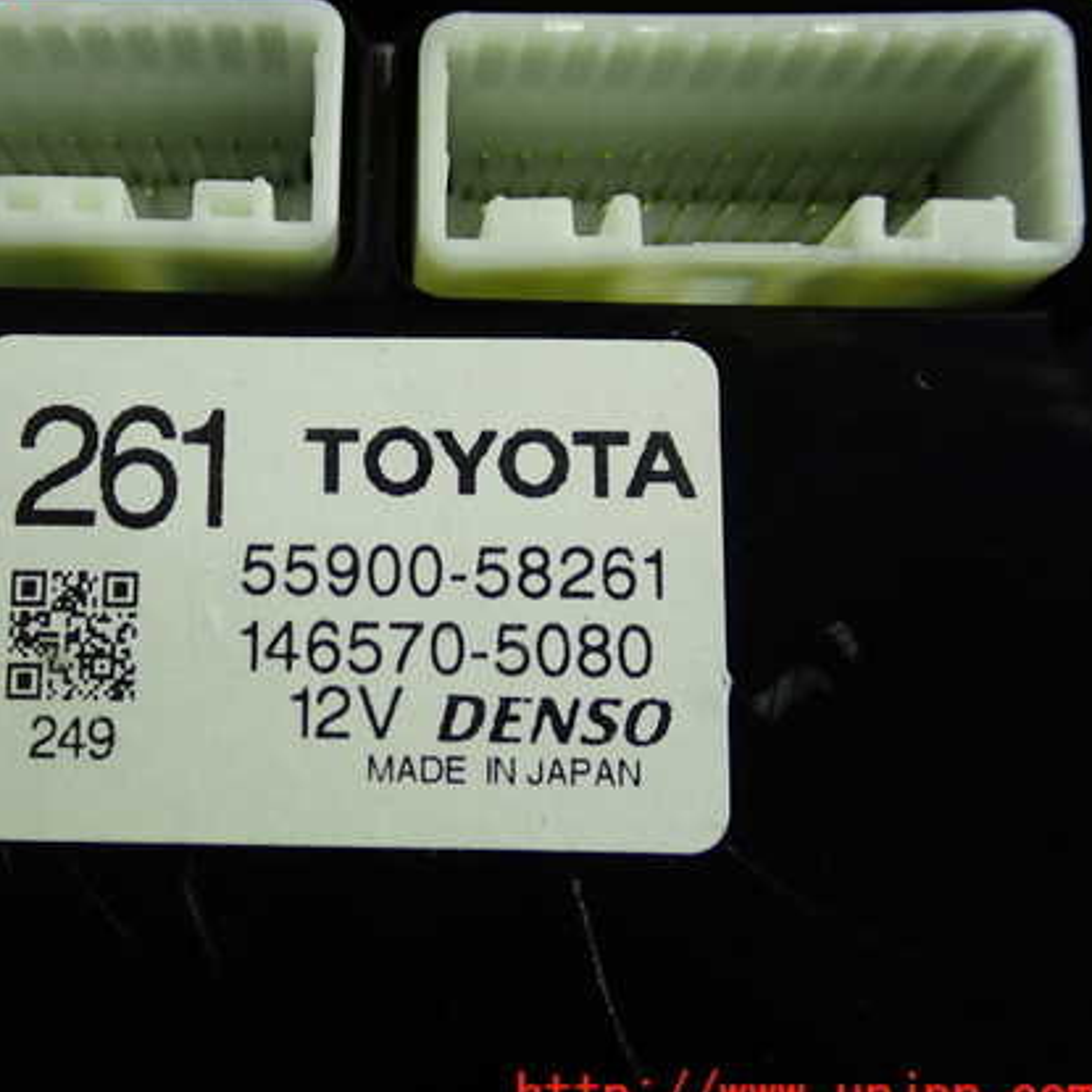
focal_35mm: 46
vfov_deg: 36.8
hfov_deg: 36.2
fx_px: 1642
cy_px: 539
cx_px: 321
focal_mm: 6.37
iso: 200
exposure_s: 1/40
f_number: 2.5
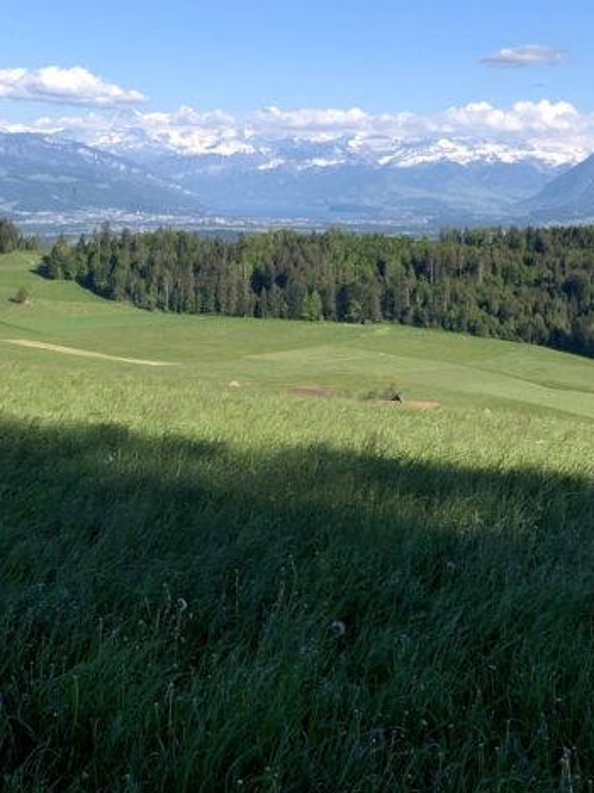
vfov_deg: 32.8
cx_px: 227
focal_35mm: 57
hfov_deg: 25.6
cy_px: 149
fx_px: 1305
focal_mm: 4.25
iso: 25
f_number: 1.8
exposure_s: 1/2257
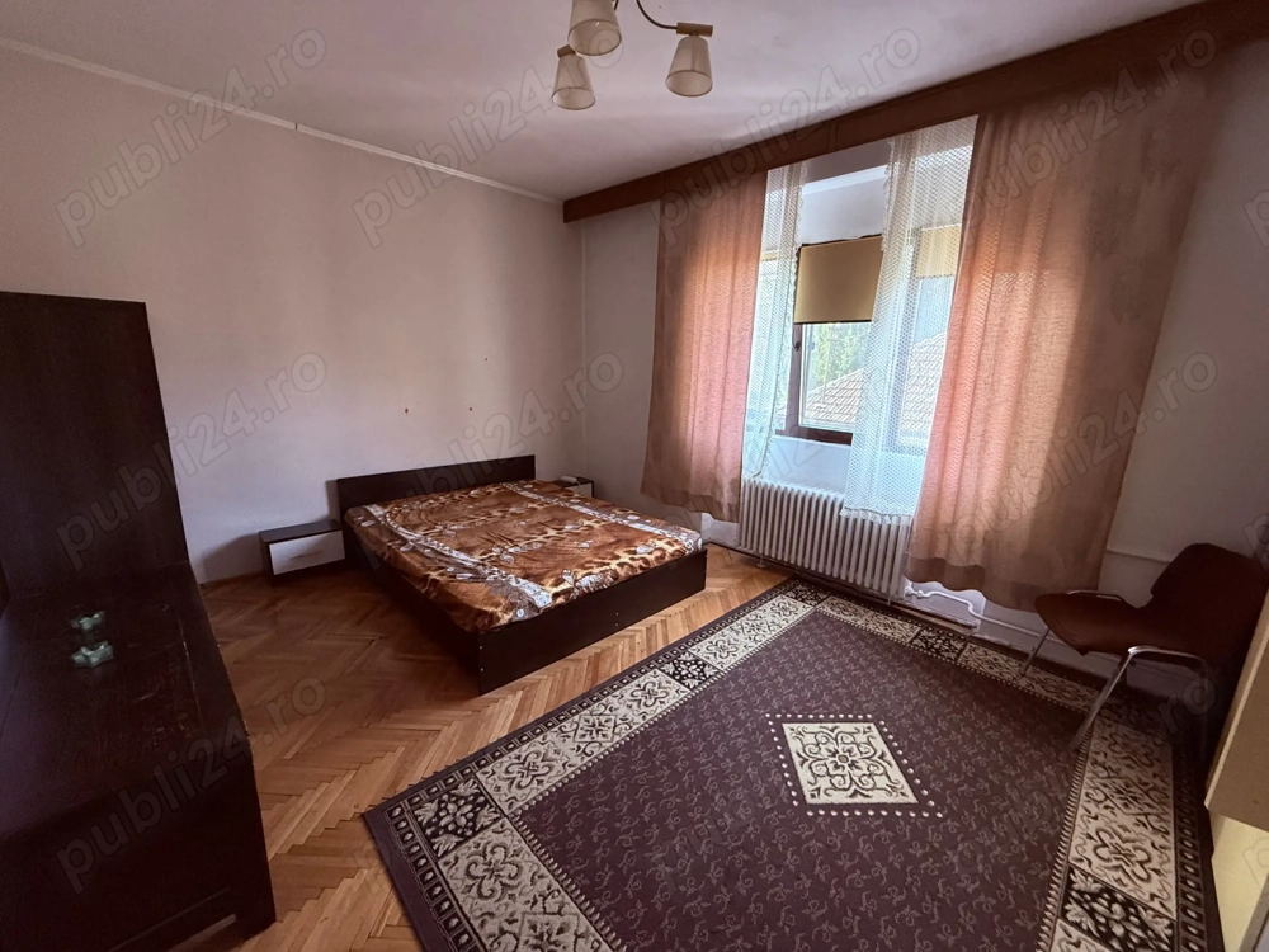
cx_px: 634
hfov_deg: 102.1
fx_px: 513
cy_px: 476
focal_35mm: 14
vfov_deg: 85.7
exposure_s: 1/91
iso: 400
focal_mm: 2.22
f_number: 2.2
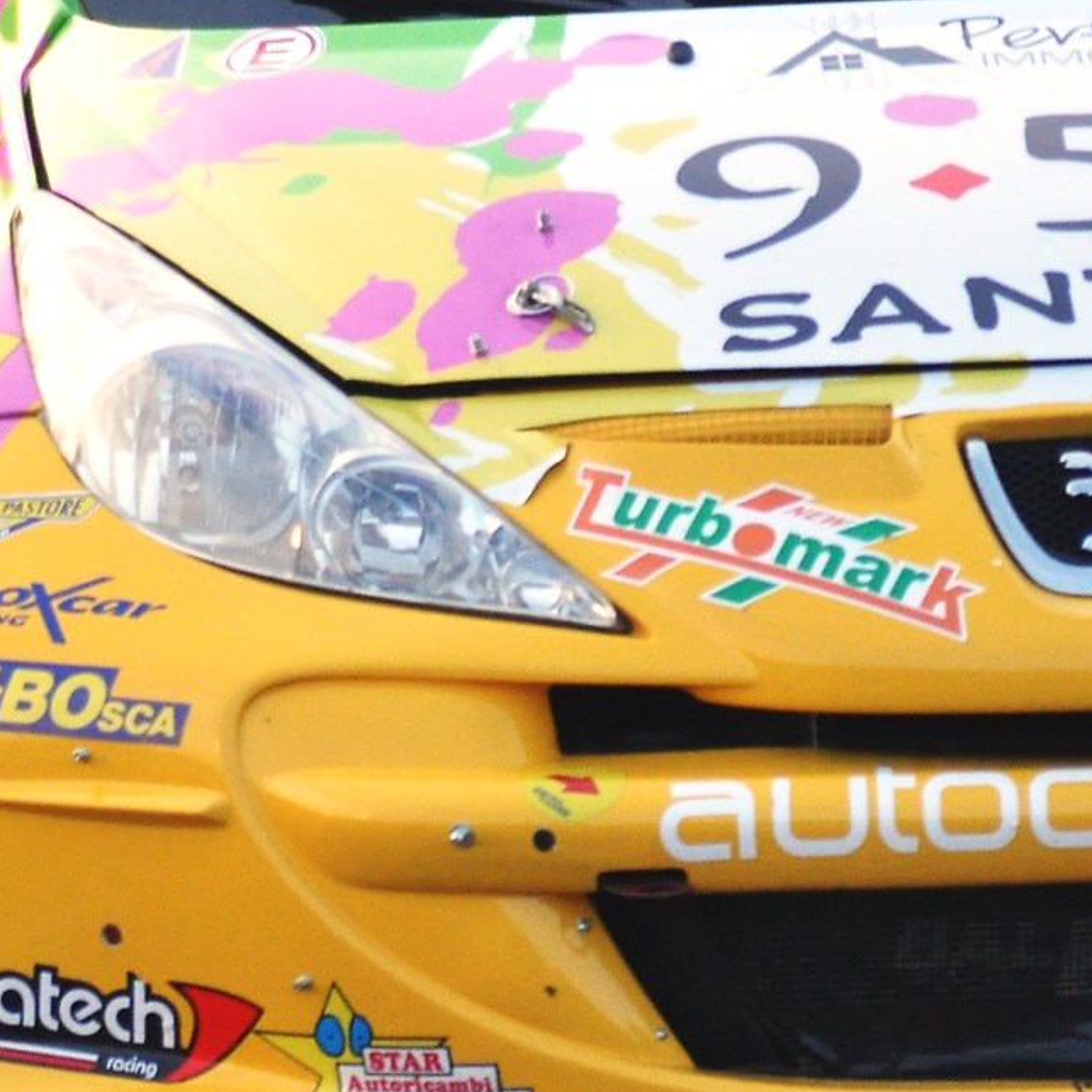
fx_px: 40723
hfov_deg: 1.5
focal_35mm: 1141
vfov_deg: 1.5
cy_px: 104
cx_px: 593
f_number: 5.3
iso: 1600
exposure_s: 1/320
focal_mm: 240
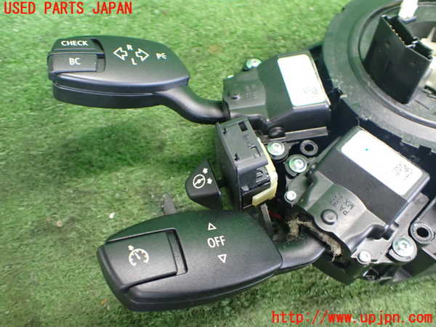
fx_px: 378
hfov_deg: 60.0
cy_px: 164
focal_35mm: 30
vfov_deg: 46.8
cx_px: 218
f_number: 2.3
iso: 800
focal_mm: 5.4
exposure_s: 1/30
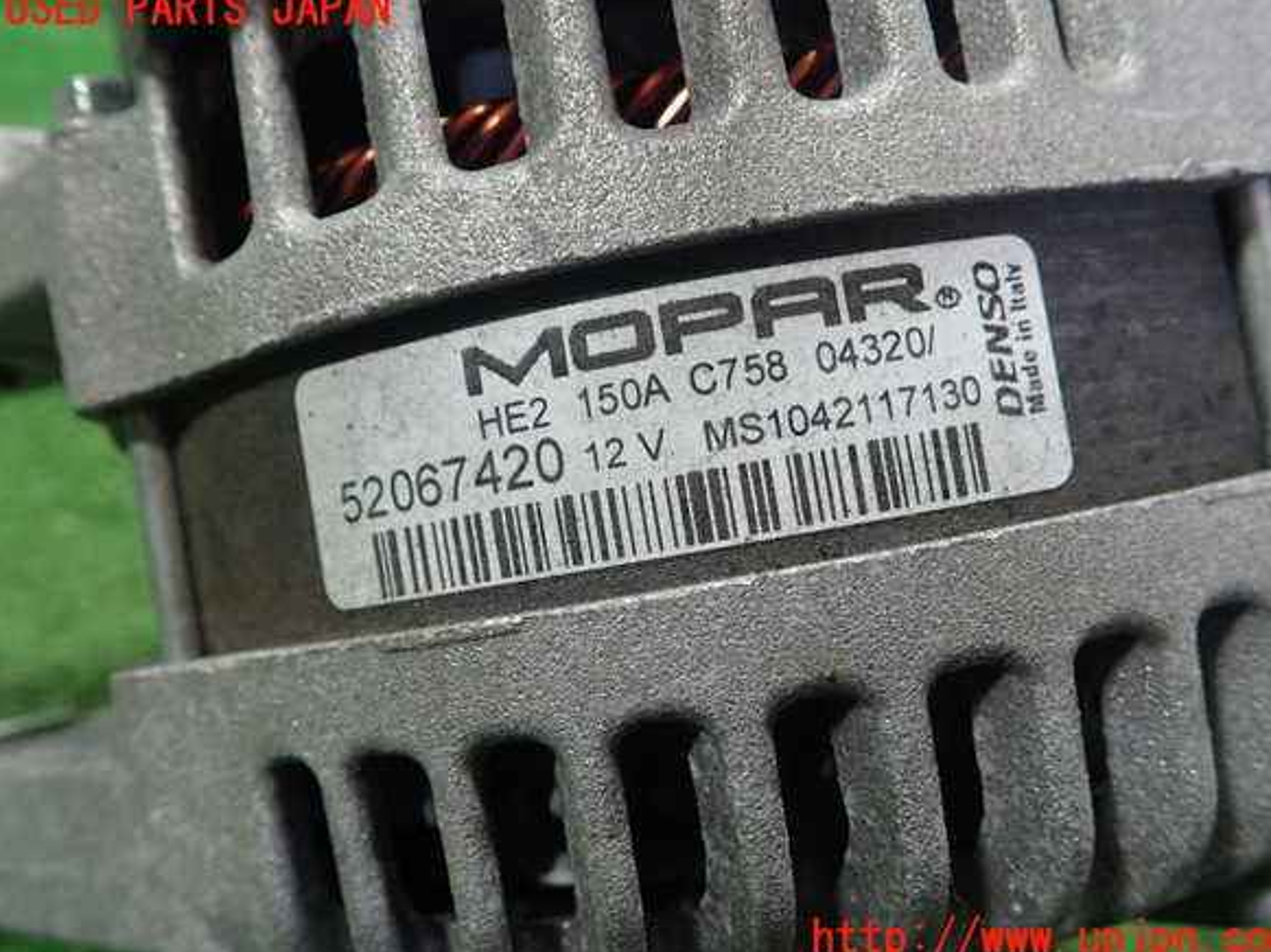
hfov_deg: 58.4
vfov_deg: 45.4
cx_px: 650
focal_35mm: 31
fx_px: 1138
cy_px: 475
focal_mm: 5.5
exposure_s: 1/125
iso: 250
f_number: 2.3
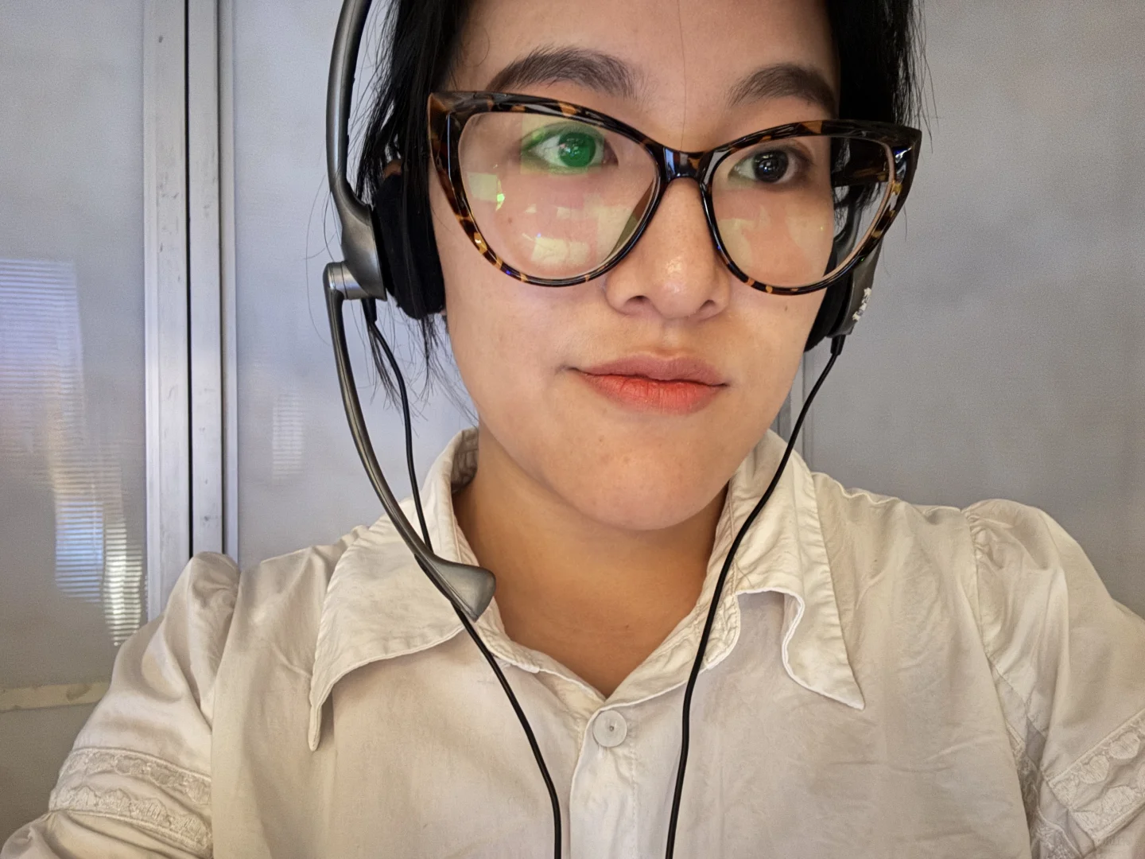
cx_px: 572
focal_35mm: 23
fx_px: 761
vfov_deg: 58.9
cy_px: 430
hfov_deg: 73.9
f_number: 1.9
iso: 1000
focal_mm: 2.69
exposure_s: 1/8
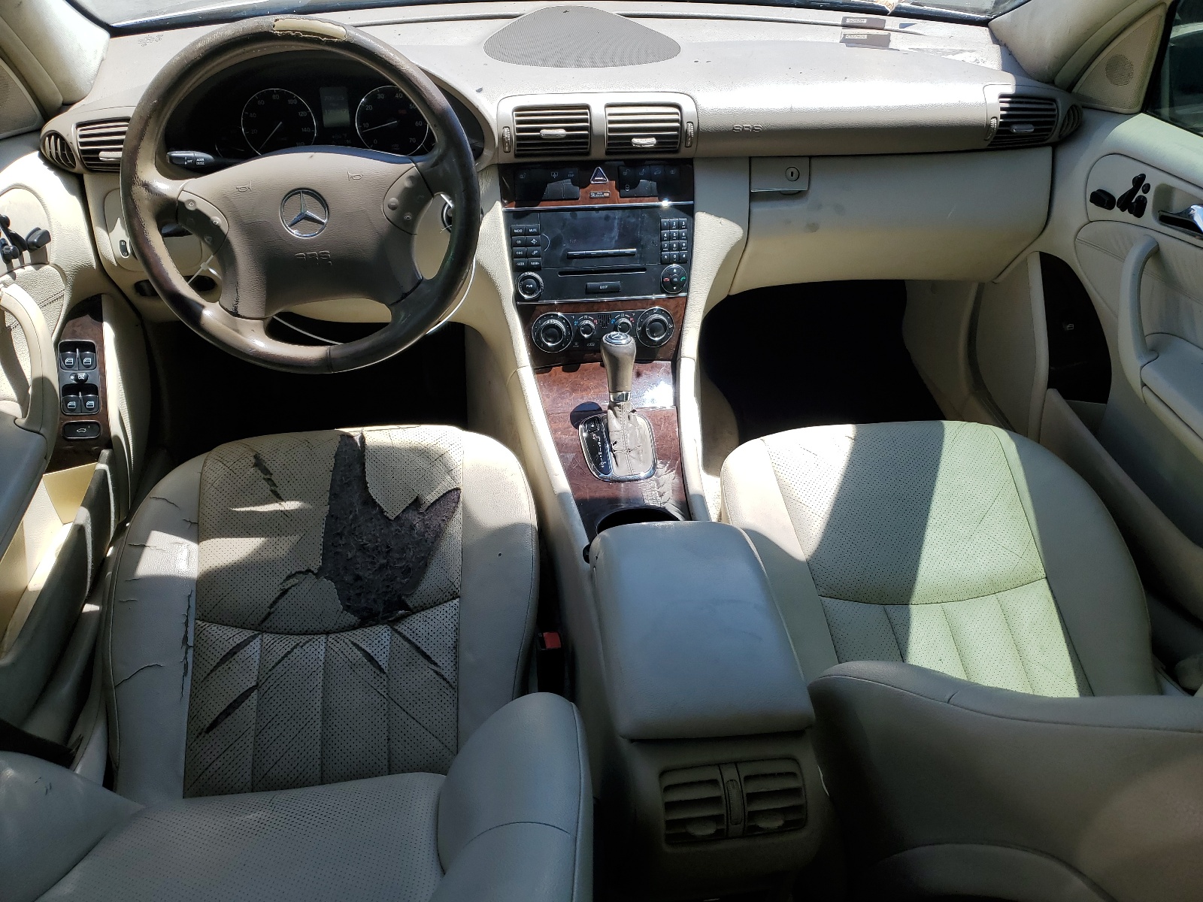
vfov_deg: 53.1
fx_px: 904
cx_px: 602
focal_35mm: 26
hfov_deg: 67.3
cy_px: 451
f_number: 1.5
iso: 50
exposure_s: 1/1250
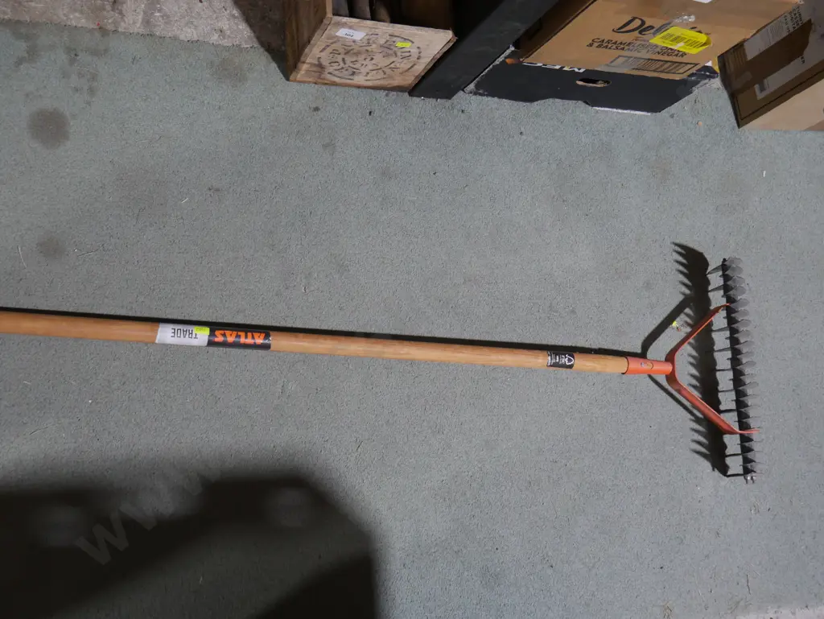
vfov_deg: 34.4
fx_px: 1000
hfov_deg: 44.8
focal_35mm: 42
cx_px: 412
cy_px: 310
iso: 640
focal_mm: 21
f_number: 4.6
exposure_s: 1/60
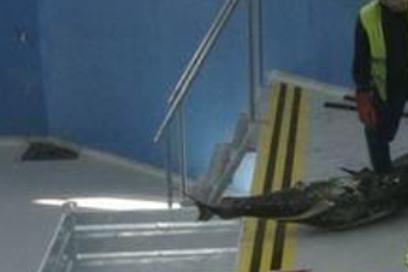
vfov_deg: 8.3
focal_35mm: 165
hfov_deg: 11.9
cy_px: 184
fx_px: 1870
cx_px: 629
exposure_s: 1/60
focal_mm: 35
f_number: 5.6
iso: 1250
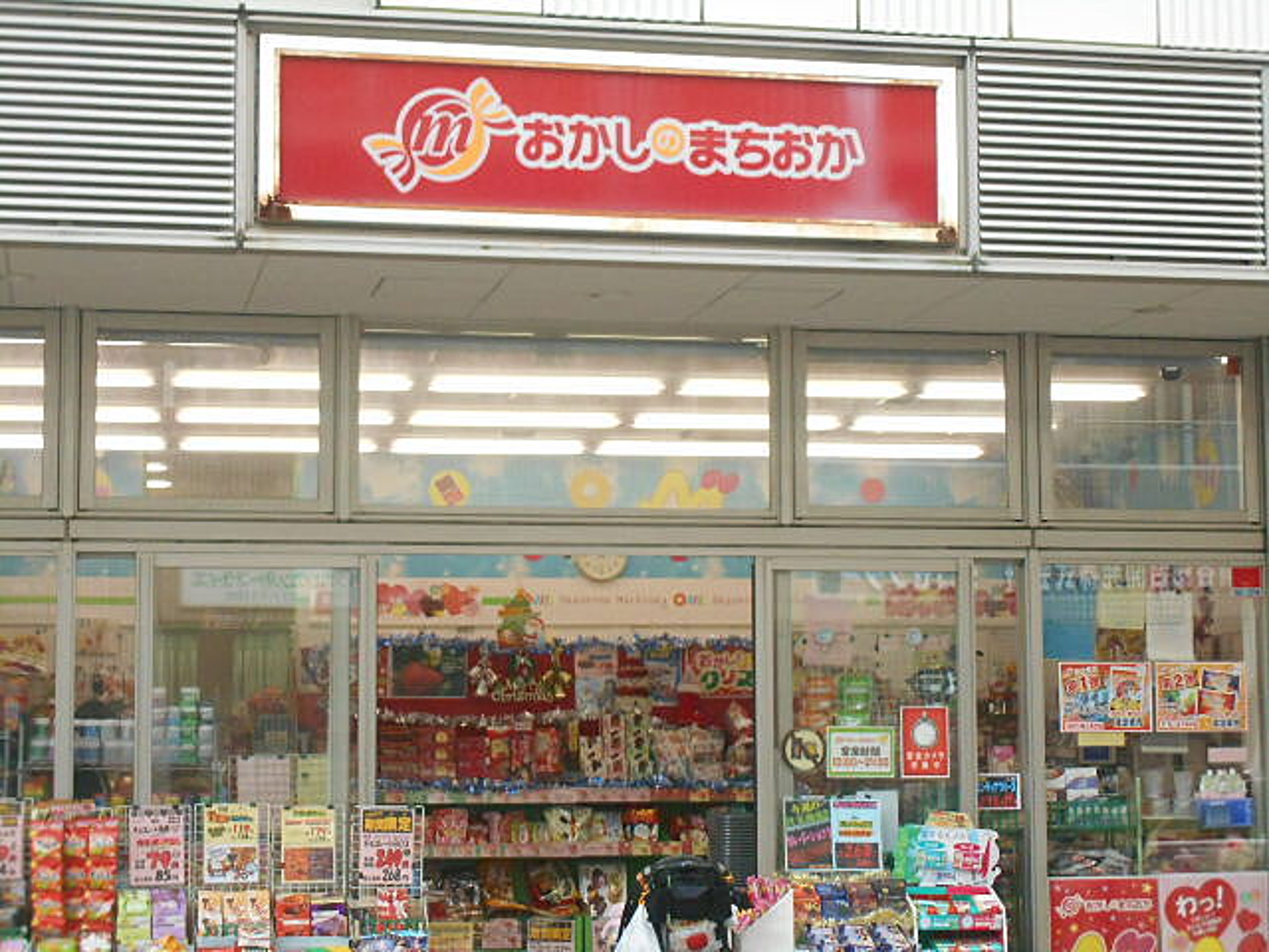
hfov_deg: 25.7
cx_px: 634
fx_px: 2786
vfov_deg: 19.4
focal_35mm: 76
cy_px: 476
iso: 560
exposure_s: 1/250
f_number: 5.8
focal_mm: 13.5
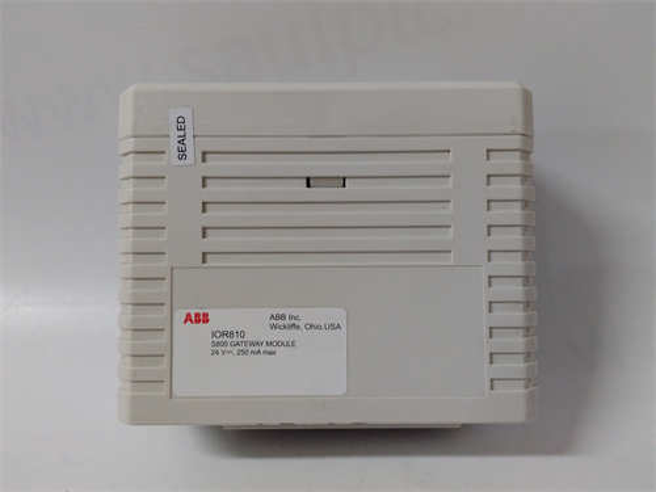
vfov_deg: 51.4
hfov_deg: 65.3
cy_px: 246
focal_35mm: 27
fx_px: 512
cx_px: 328
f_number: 2
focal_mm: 3.79
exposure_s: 1/33
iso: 362
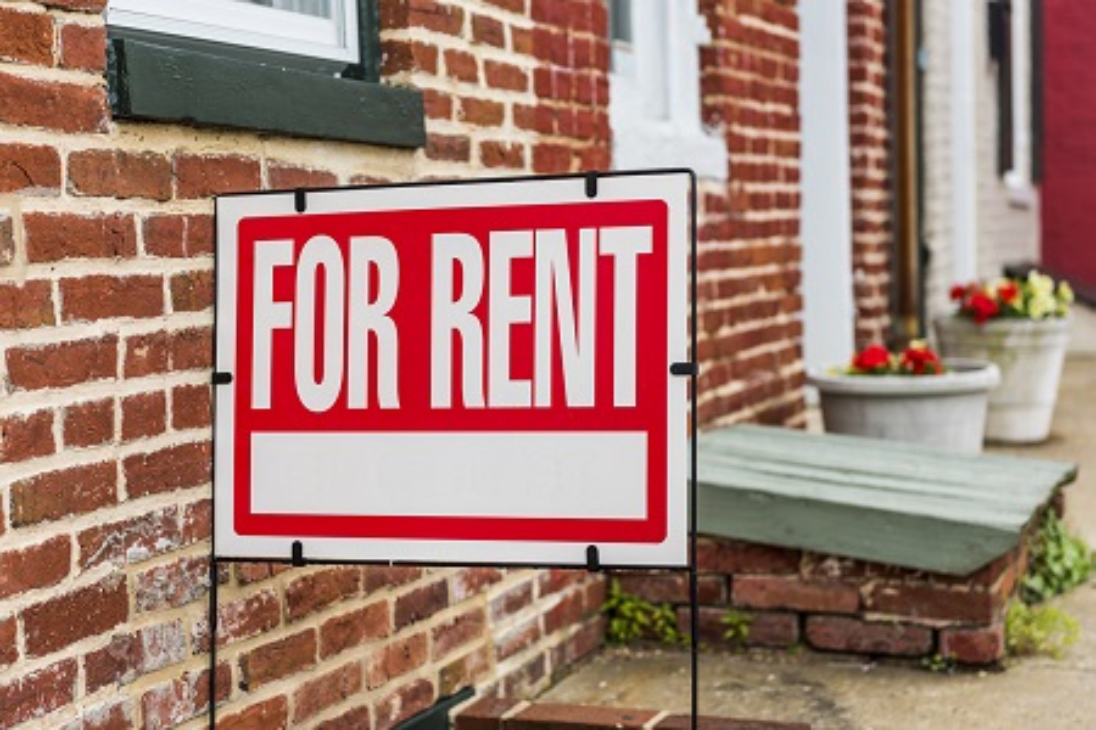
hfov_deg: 28.8
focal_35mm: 70
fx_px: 2131
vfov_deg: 19.5
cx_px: 548
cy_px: 365
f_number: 4
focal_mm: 70
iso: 64
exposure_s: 1/250
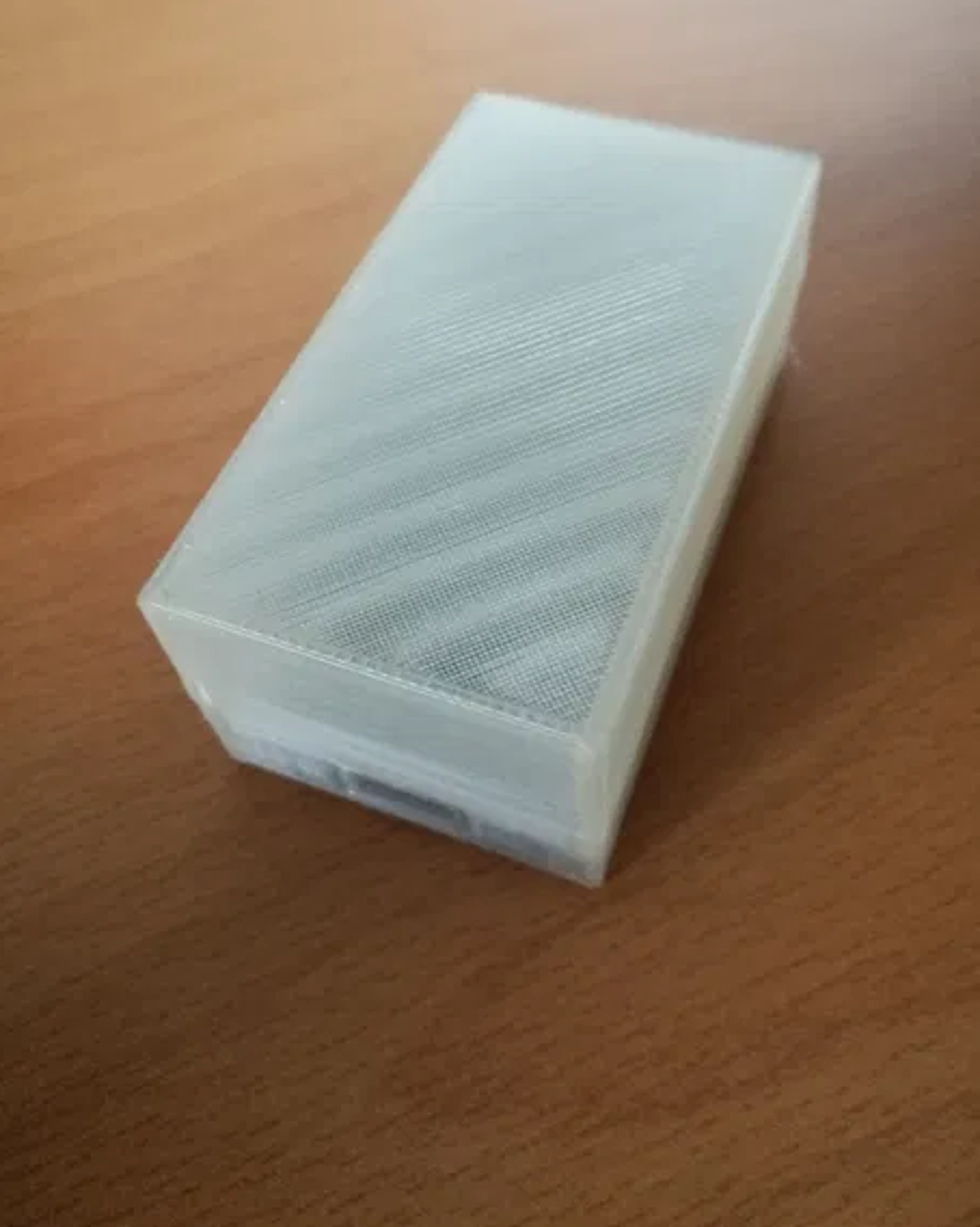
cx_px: 502
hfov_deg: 49.9
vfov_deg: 60.4
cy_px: 561
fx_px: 1052
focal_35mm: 29
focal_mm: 4.5
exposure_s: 1/20
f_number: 2.2
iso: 640
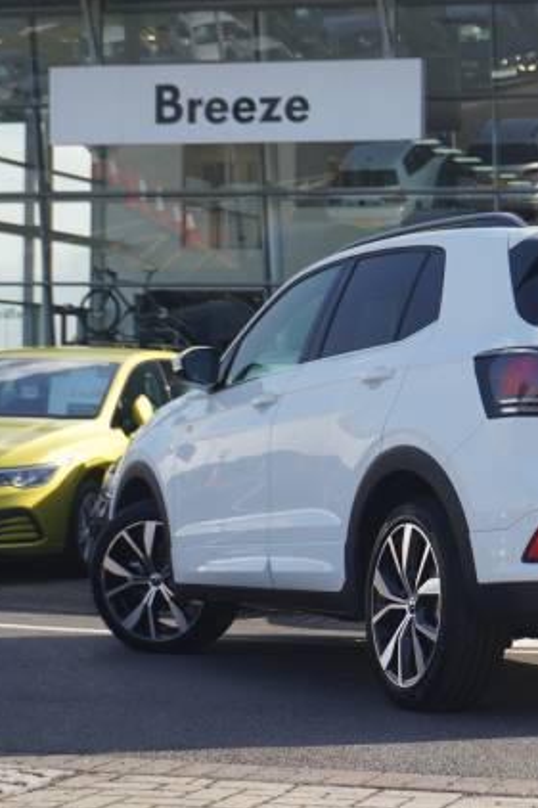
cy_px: 404
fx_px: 2041
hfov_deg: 14.9
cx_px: 477
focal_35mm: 91
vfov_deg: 22.4
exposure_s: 1/160
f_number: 5.6
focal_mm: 40
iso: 125
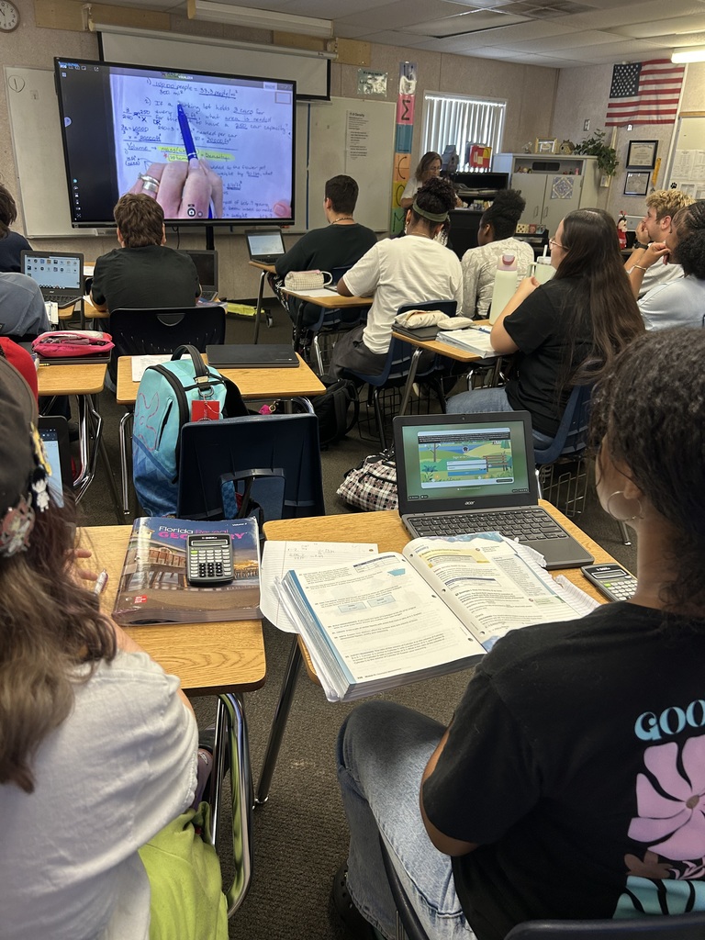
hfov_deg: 53.1
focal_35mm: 26
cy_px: 470
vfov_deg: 67.3
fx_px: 706
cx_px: 352
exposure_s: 1/120
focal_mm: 5.7
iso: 125
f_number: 1.5
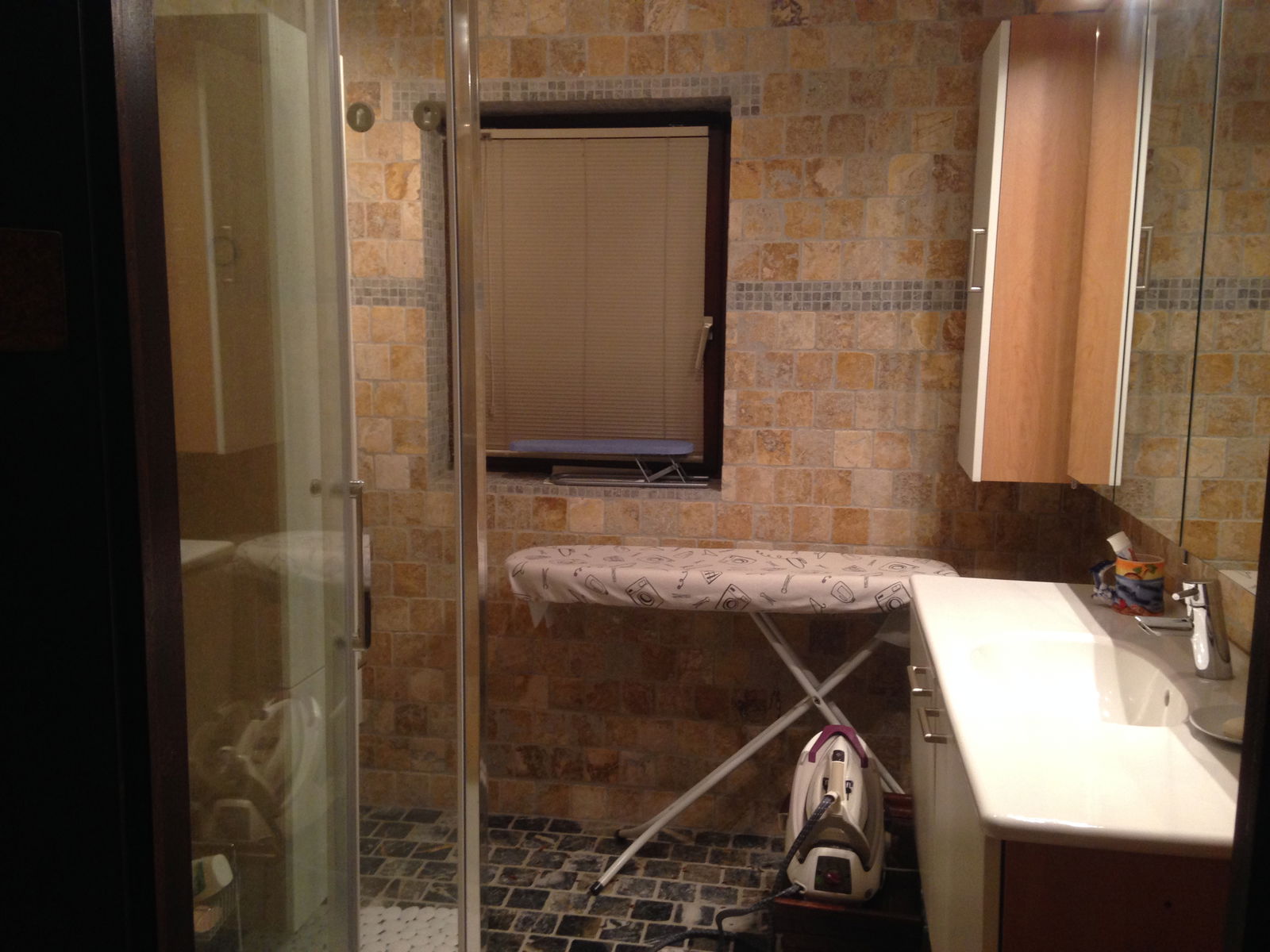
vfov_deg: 42.9
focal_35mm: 33
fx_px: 1211
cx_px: 635
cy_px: 476
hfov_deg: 55.4
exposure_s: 1/20
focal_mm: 4.12
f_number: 2.4
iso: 160
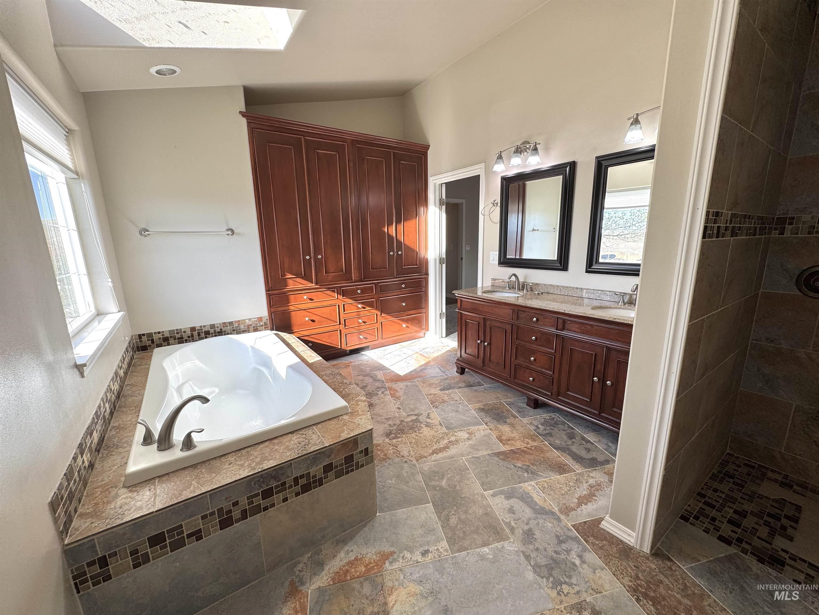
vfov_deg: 85.7
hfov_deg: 102.1
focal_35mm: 14
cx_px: 410
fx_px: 331
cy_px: 308
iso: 40
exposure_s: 1/138
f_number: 2.2
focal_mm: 2.22
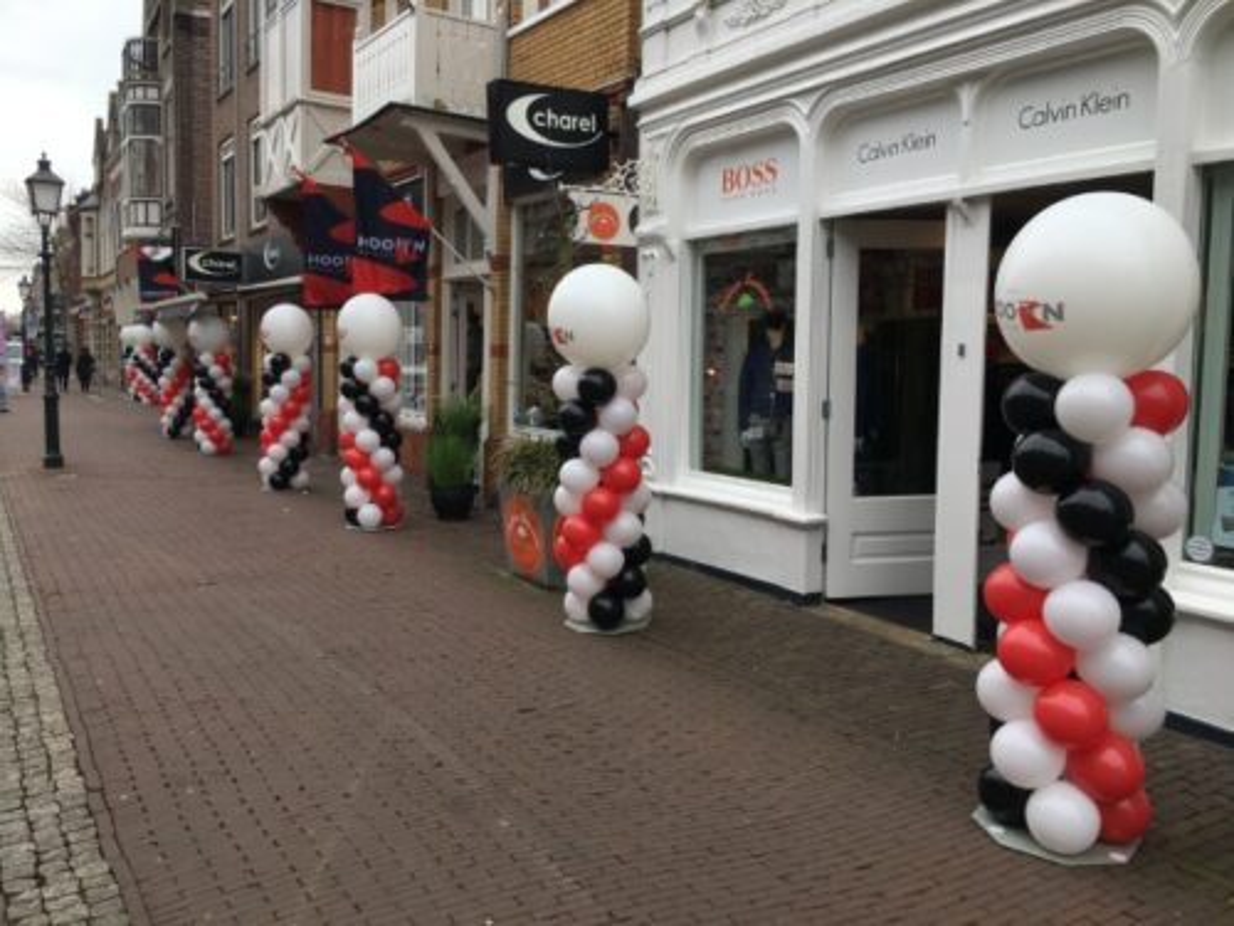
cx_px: 617
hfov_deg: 61.7
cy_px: 463
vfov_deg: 48.2
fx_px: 1034
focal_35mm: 29
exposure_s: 1/481
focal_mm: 4.15
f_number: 2.2
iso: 25
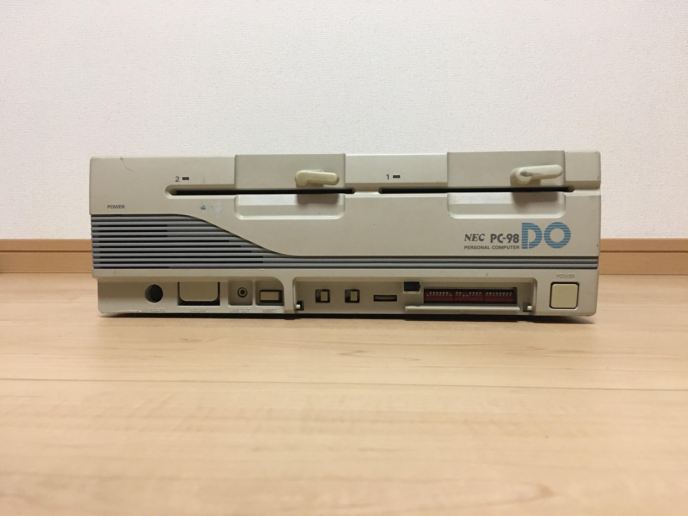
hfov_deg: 61.7
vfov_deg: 48.2
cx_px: 344
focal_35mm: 29
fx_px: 576
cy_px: 258
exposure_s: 1/15
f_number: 2.2
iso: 100
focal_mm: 4.15
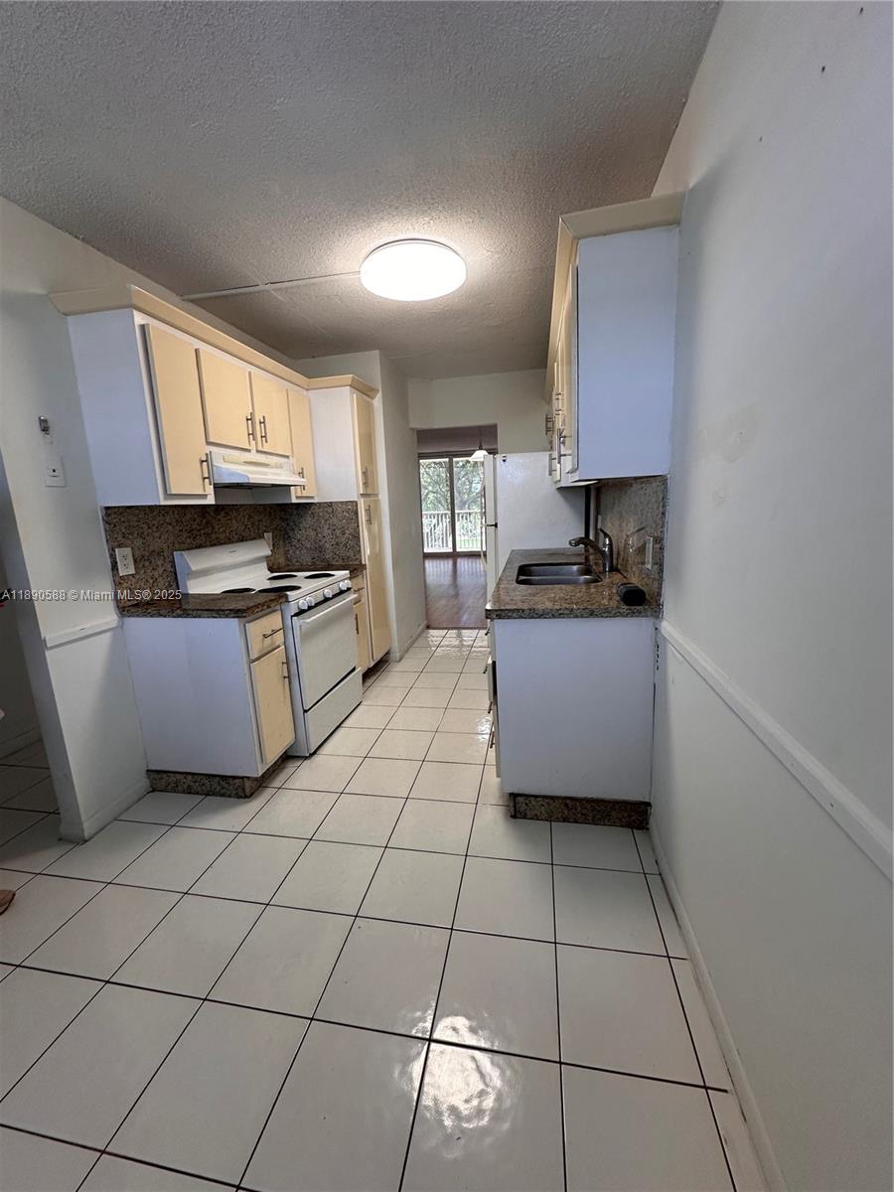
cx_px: 447
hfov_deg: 85.7
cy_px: 596
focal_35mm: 14
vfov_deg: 102.1
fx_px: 482
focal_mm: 2.22
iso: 160
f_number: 2.2
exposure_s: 1/120
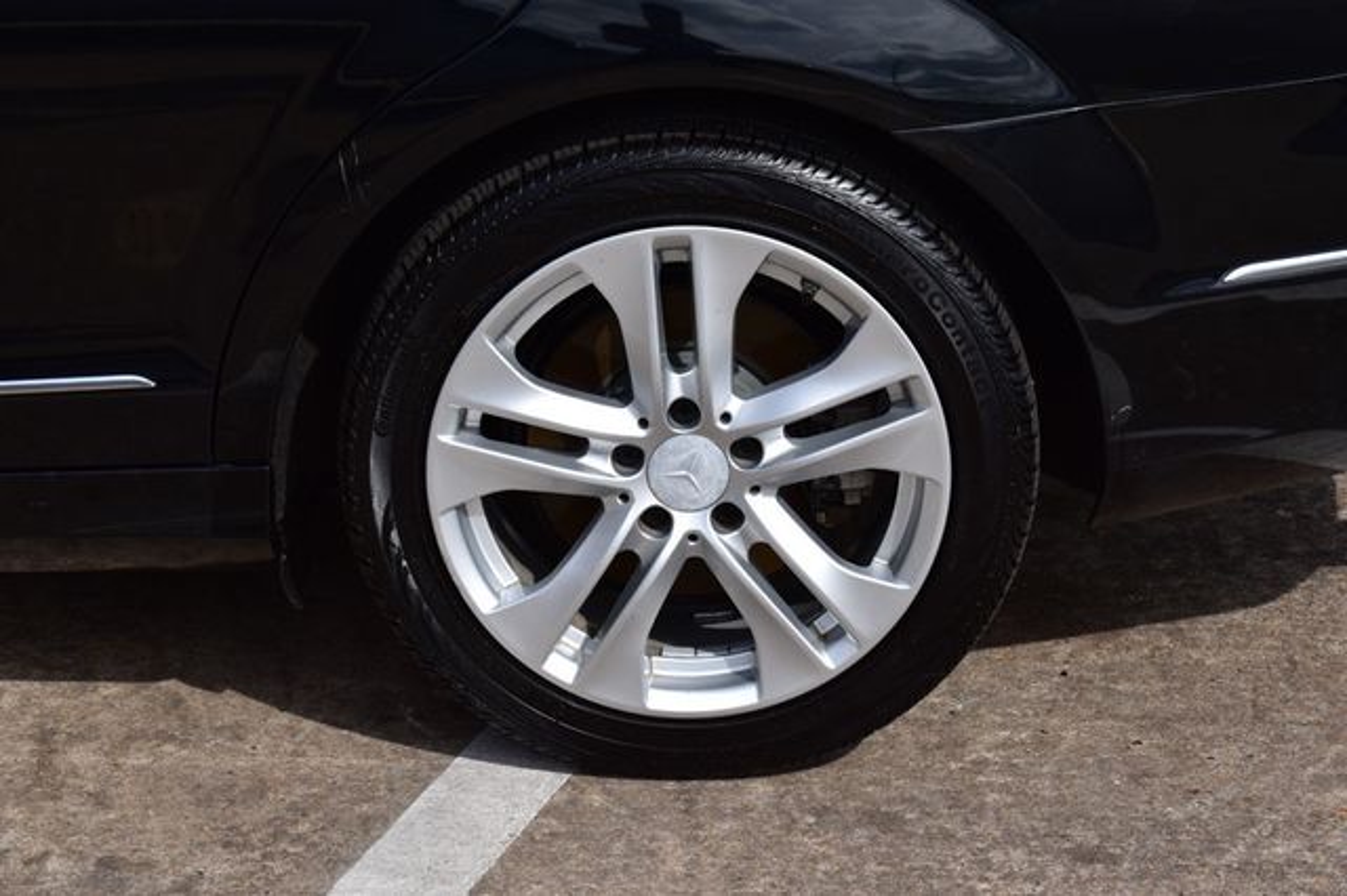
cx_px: 674
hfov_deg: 24.6
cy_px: 448
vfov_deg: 16.5
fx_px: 3085
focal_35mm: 82
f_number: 11
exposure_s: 1/500
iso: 250
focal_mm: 55
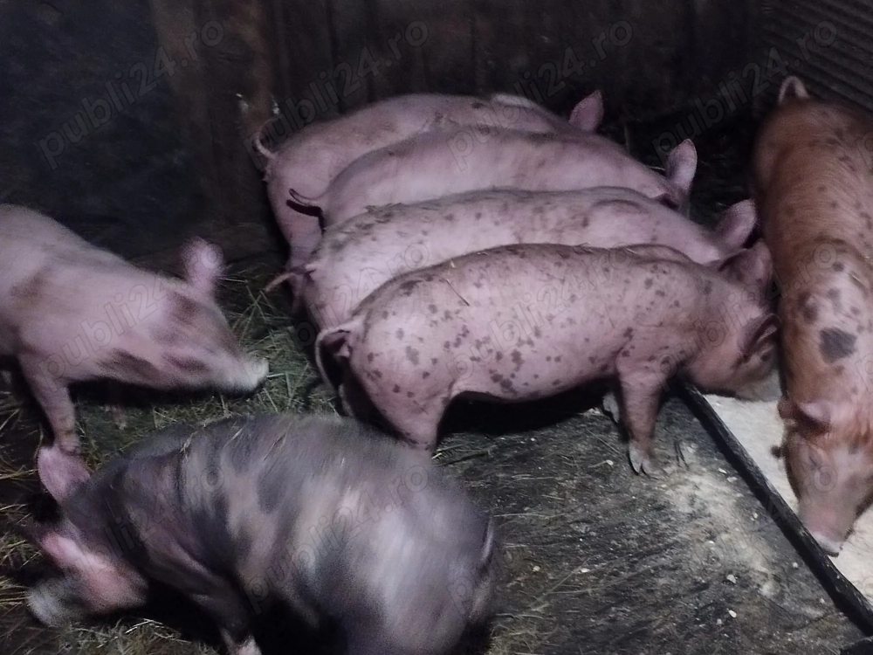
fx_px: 1185
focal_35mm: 47
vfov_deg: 30.9
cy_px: 328
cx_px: 436
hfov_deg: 40.4
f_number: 1.8
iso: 2247
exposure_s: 1/16.7
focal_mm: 4.75
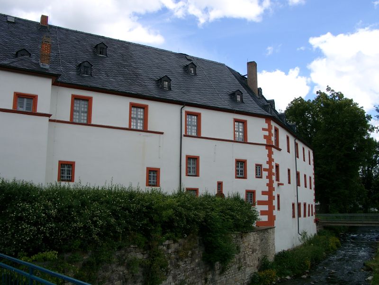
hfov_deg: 54.0
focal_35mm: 34
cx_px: 190
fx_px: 372
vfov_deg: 41.8
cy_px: 142
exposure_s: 1/494
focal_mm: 7.13
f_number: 4
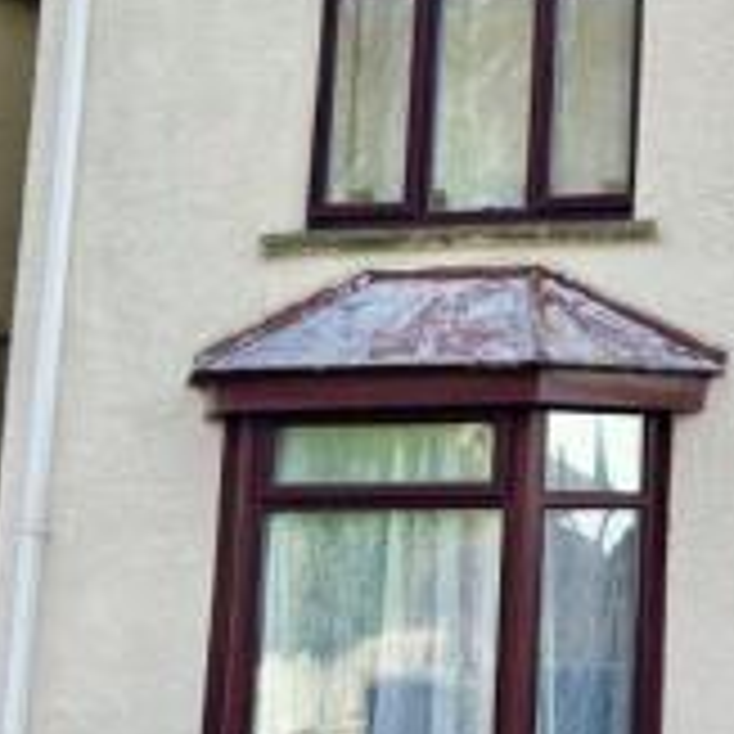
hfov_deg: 18.6
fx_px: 1967
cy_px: 232
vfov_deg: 21.0
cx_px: 1110
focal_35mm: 82
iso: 50
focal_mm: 5.96
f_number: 1.6
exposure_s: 1/2062
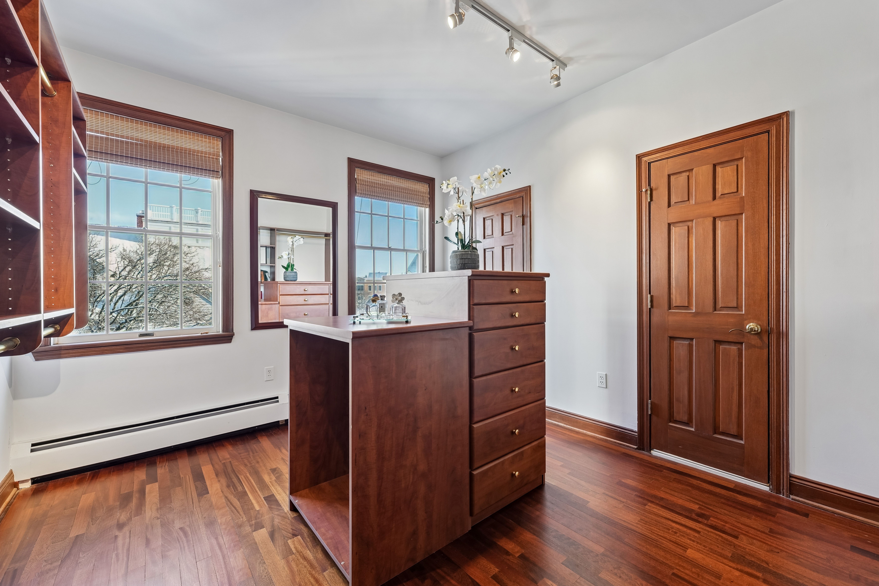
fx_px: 342
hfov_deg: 104.3
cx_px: 440
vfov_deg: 81.2
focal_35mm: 14
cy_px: 293
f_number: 8
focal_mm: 14
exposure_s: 1/10
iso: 250
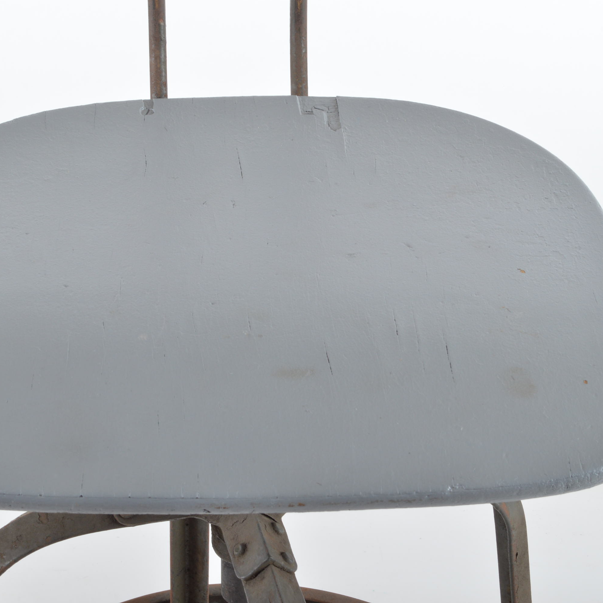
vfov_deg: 18.1
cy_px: 301
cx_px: 258
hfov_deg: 18.1
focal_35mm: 96
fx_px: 1892
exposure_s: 1/160
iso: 200
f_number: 18
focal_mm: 50
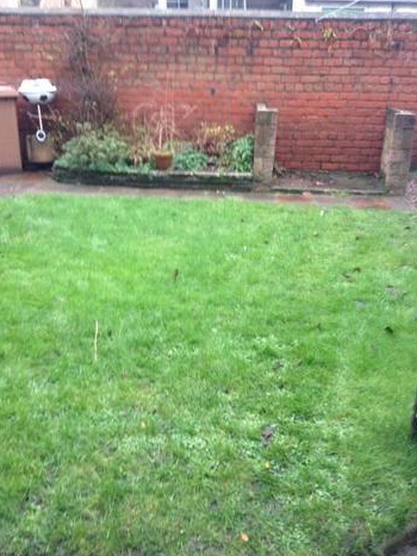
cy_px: 282
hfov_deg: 39.6
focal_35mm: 36
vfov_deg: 51.4
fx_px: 578
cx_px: 208
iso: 100
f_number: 2.4
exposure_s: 1/20
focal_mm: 4.28
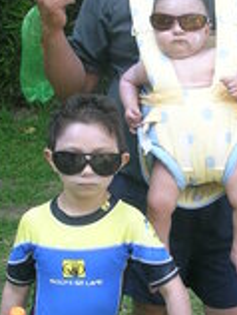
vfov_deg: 23.0
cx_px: 153
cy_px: 144
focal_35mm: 85
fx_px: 774
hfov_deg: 17.4
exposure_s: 1/83.4
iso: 50
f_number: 3.5
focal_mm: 5.8
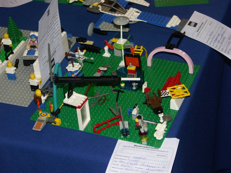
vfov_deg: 16.8
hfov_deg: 22.3
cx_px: 116
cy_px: 86
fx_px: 587
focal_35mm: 88
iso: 200
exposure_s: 1/80
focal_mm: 22.43
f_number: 3.5
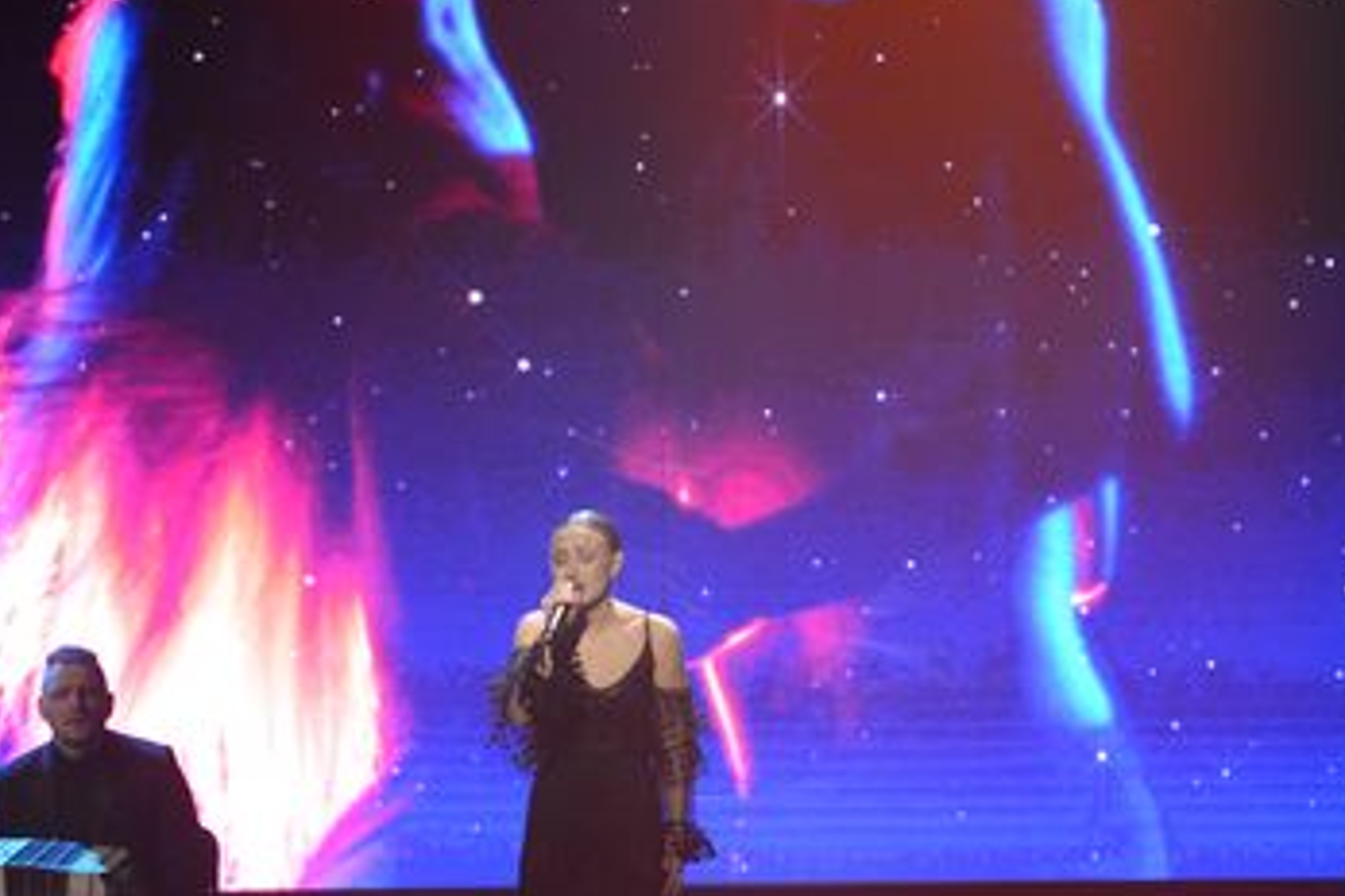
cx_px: 618
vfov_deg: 6.1
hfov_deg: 9.2
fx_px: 8368
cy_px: 628
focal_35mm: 224
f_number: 2.8
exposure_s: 1/125
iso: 2000
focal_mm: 120
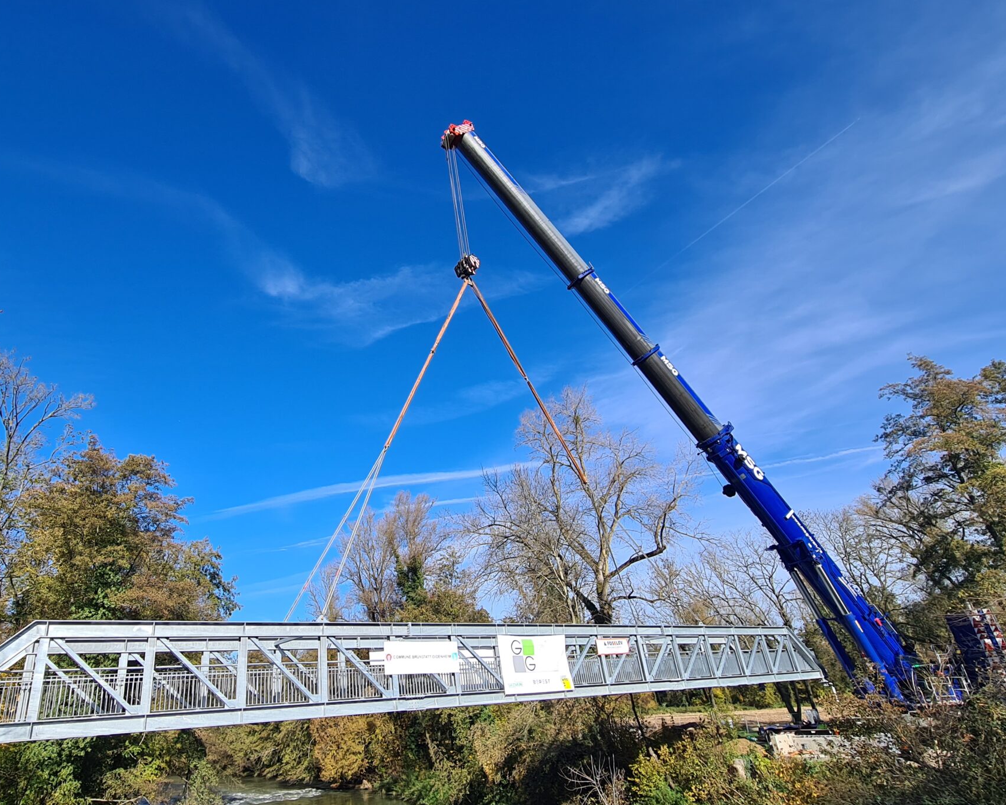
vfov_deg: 70.9
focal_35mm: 19
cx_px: 397
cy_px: 400
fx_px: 566
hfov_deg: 82.2
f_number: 2.2
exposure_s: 1/1480
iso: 64
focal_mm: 2.22
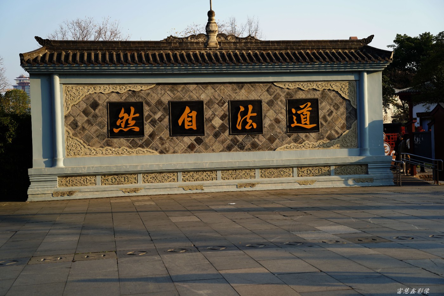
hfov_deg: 40.3
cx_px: 222
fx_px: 604
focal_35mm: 49
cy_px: 148
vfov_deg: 27.5
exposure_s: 1/200
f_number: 5
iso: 100
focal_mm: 49
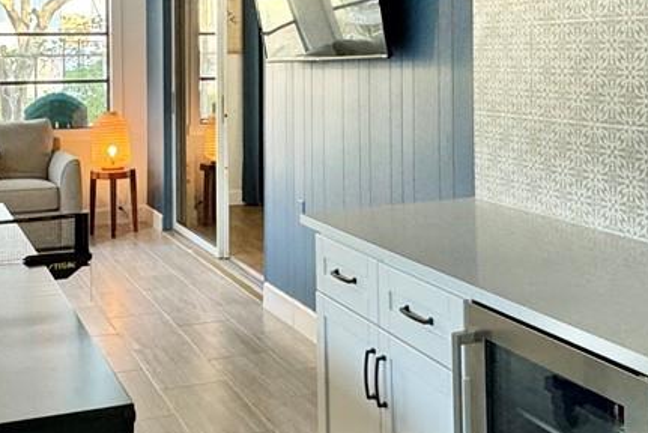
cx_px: 307
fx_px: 973
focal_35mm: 54
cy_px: 47
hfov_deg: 36.8
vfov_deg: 24.4
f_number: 2.2
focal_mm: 2.22
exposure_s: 1/60
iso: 250
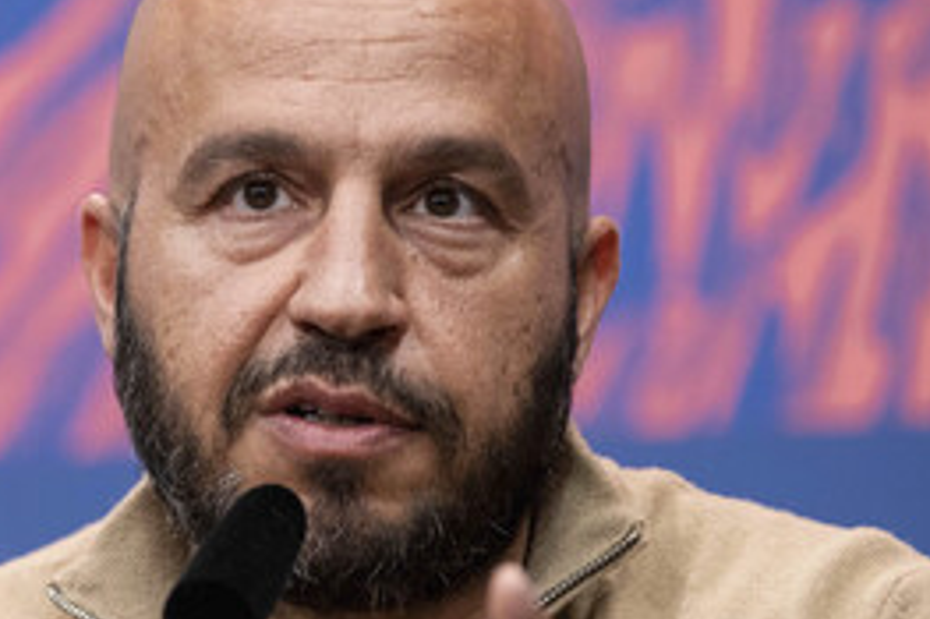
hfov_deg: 6.7
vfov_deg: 4.5
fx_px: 7926
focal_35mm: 307
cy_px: 396
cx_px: 299
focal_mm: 119.2
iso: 1250
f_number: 2.8
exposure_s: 1/300
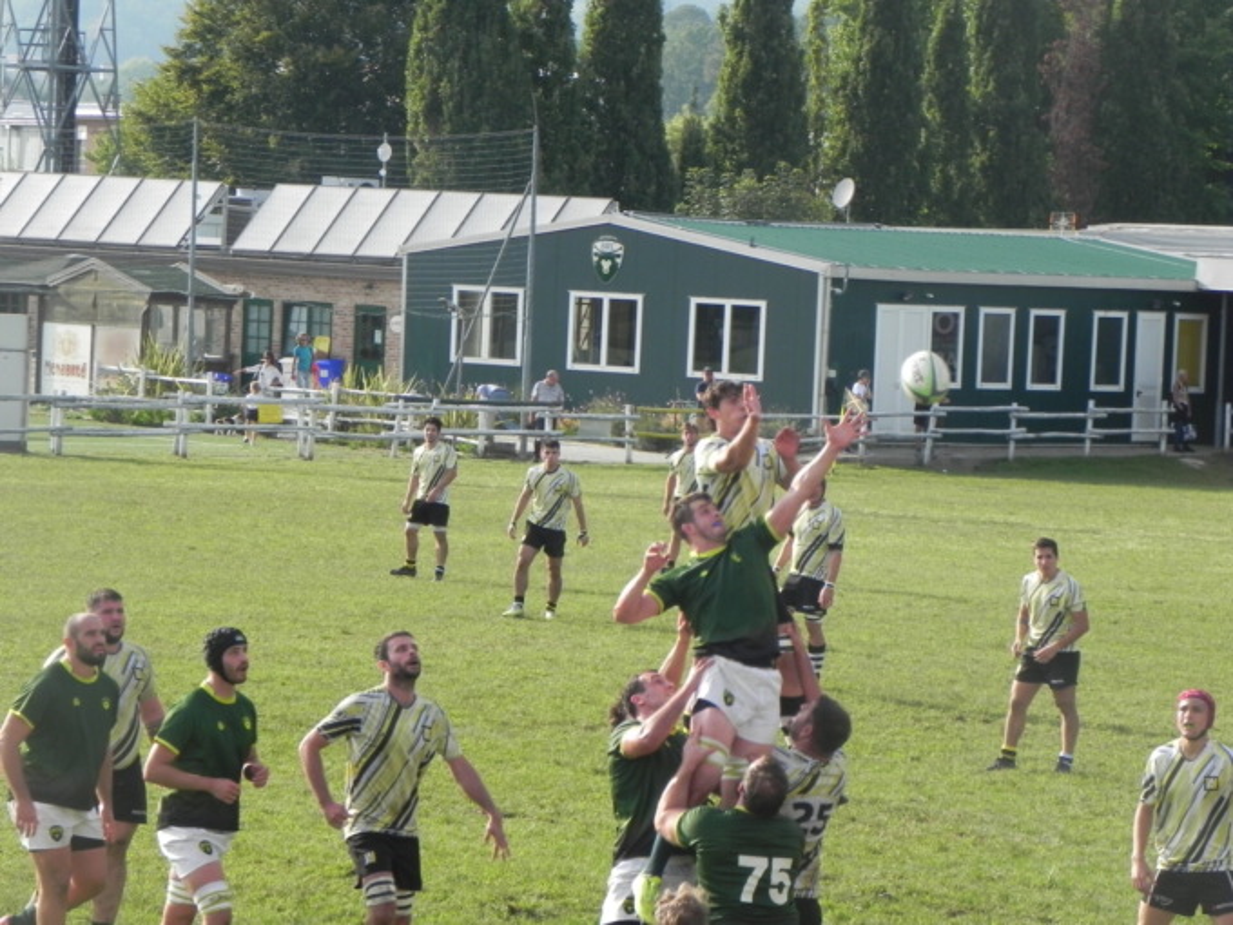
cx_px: 616
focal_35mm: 162
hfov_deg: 12.2
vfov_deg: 9.2
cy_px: 462
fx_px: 5770
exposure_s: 1/300
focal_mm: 28.8
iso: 160
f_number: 6.3
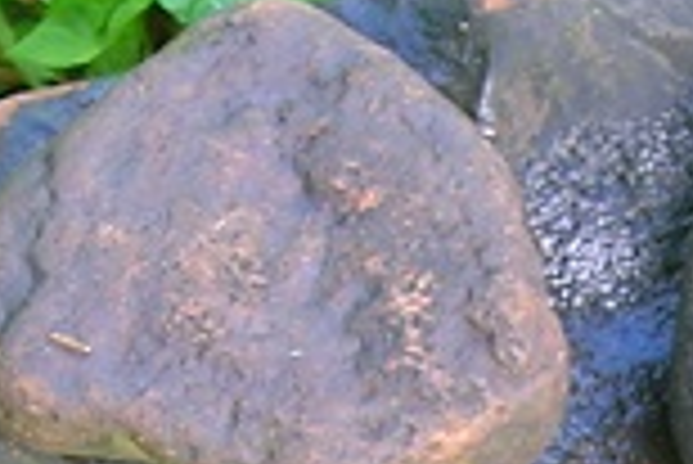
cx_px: 587
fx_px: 4374
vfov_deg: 5.9
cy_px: 973
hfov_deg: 9.0
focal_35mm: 227
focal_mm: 7.7
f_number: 3.2
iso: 50
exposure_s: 1/22.2
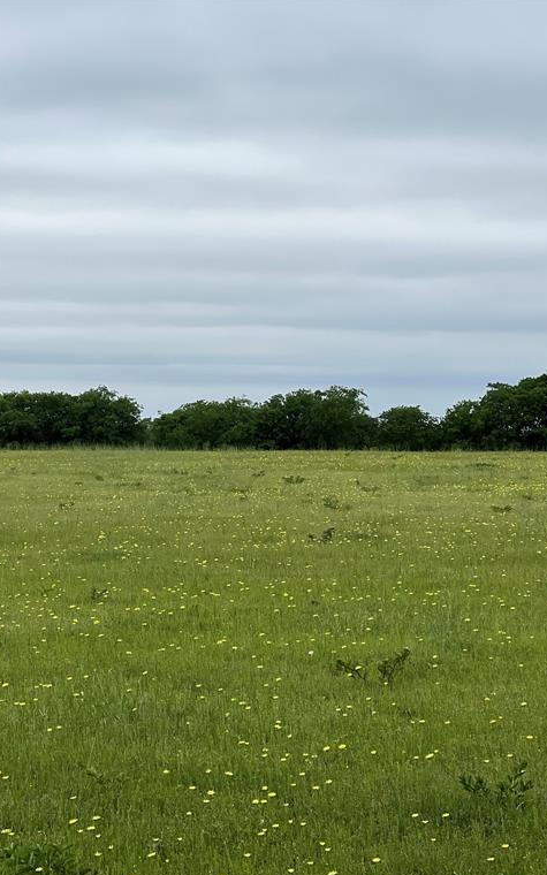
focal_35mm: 110
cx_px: 84
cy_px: 440
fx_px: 2624
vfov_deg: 18.9
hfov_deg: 11.8
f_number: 2.8
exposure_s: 1/1292
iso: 32
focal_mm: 9
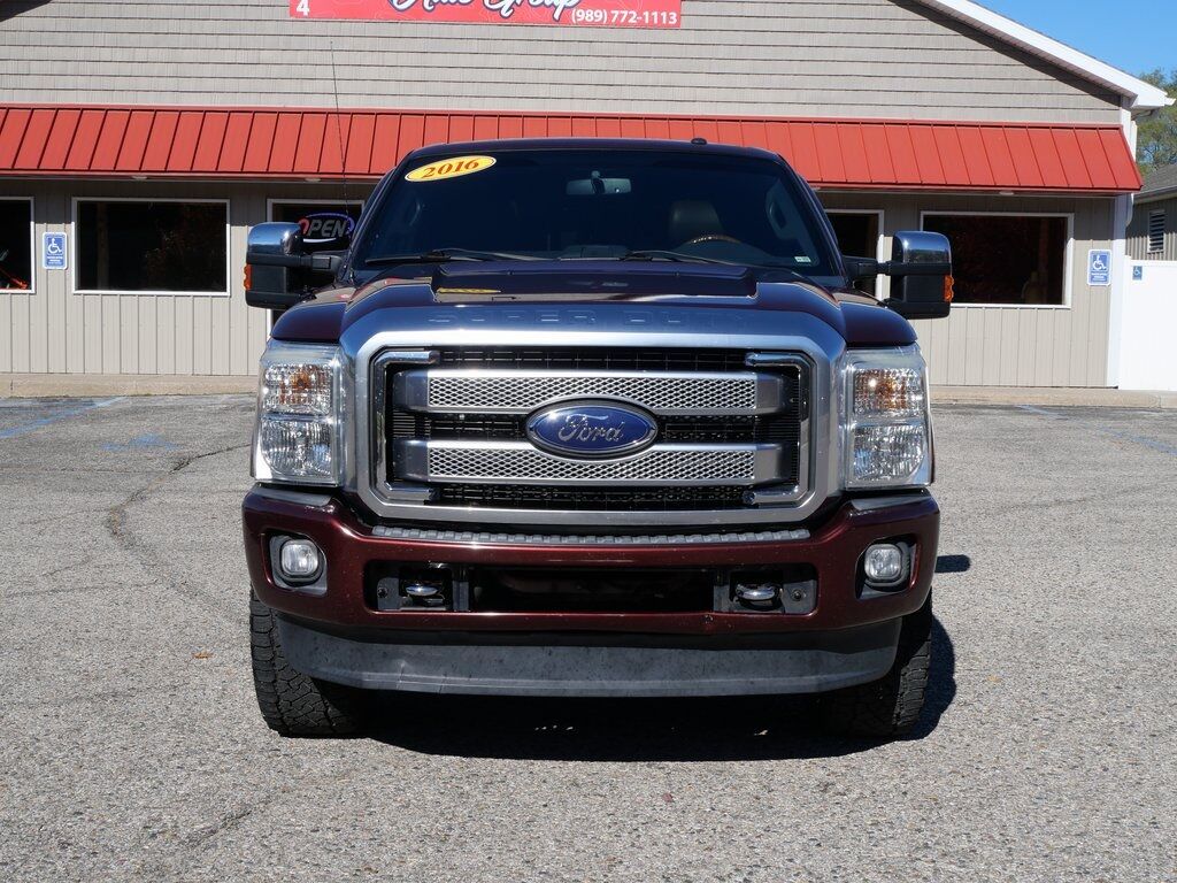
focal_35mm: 44
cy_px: 442
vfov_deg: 32.9
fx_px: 1496
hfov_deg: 42.9
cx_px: 588
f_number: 10
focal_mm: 22
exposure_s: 1/400
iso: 200
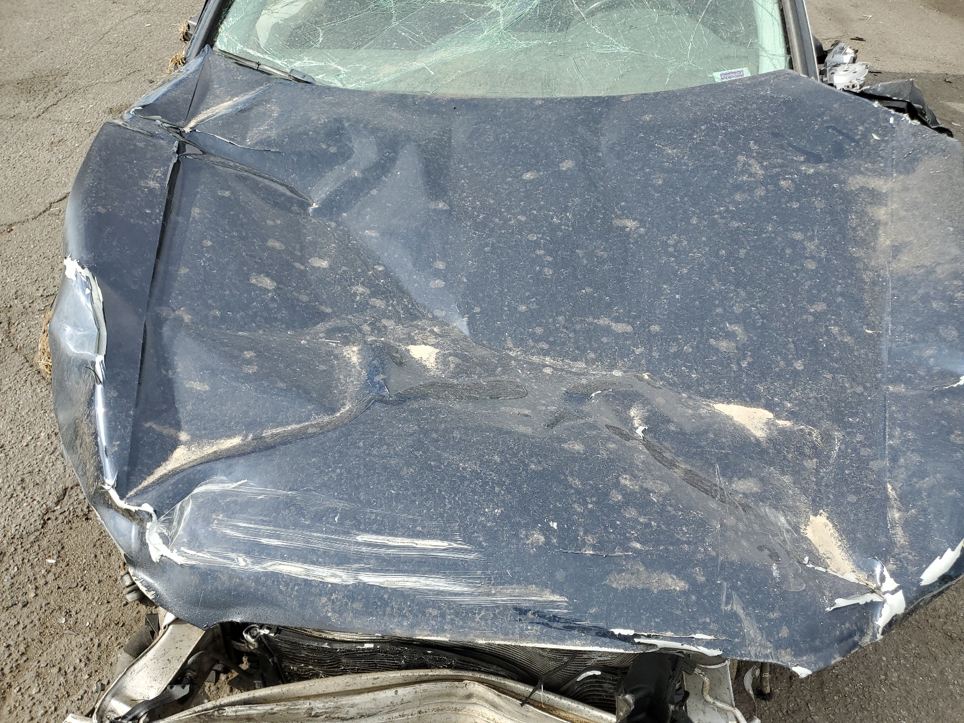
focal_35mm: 26
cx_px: 482
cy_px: 362
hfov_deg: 67.3
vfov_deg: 53.1
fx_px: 724
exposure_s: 1/1111
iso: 50
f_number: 1.5
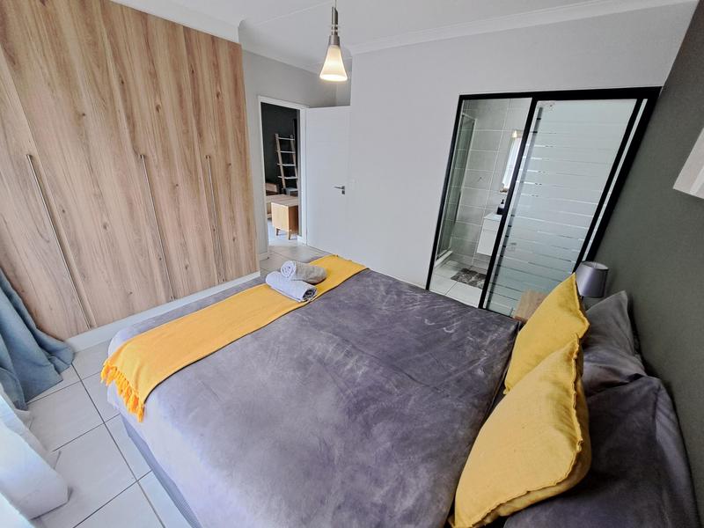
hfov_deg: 106.2
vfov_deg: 89.9
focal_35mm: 13
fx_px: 264
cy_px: 264
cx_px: 352
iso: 160
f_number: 2.2
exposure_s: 1/50
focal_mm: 1.74
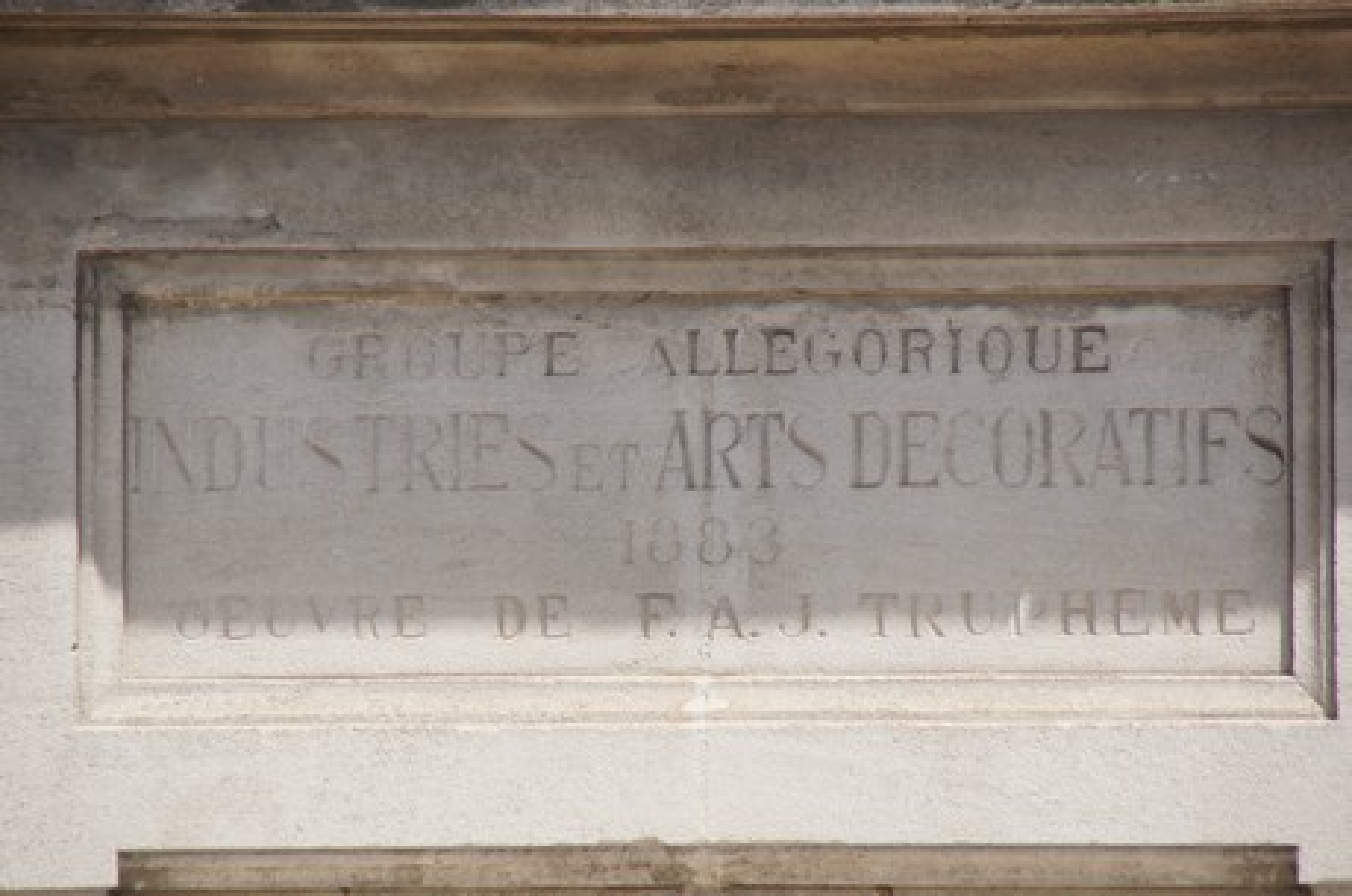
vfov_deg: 4.6
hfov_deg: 6.9
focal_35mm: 300
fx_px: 11247
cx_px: 676
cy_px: 448
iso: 100
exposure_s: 1/400
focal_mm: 200
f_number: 6.3
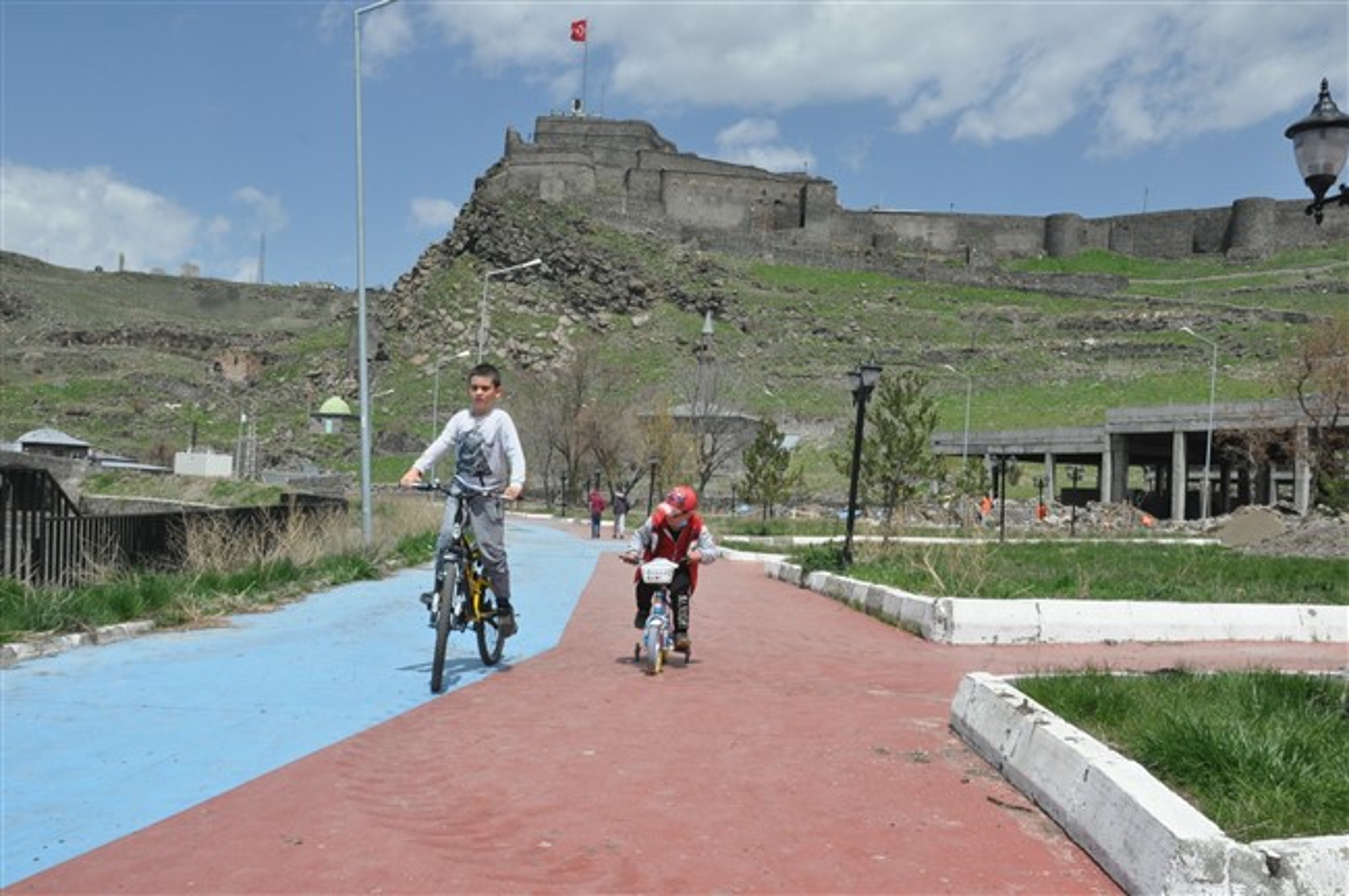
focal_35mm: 38
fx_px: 1404
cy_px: 448
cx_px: 674
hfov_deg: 51.3
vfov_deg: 35.4
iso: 1000
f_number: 14
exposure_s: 1/800
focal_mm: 25
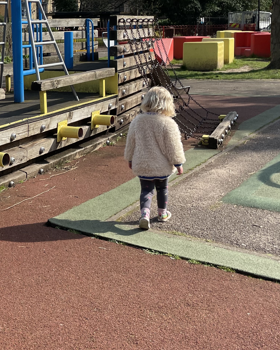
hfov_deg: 26.7
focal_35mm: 54
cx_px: 8
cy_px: 86
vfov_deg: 34.0
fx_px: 559
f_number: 1.6
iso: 32
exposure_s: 1/2053
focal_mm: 4.2
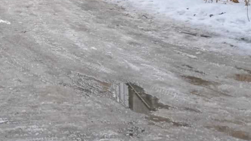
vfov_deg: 12.8
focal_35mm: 84
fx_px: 559
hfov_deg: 23.8
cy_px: -131
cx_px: -21
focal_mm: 4.71
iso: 50
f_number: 1.7
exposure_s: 1/285
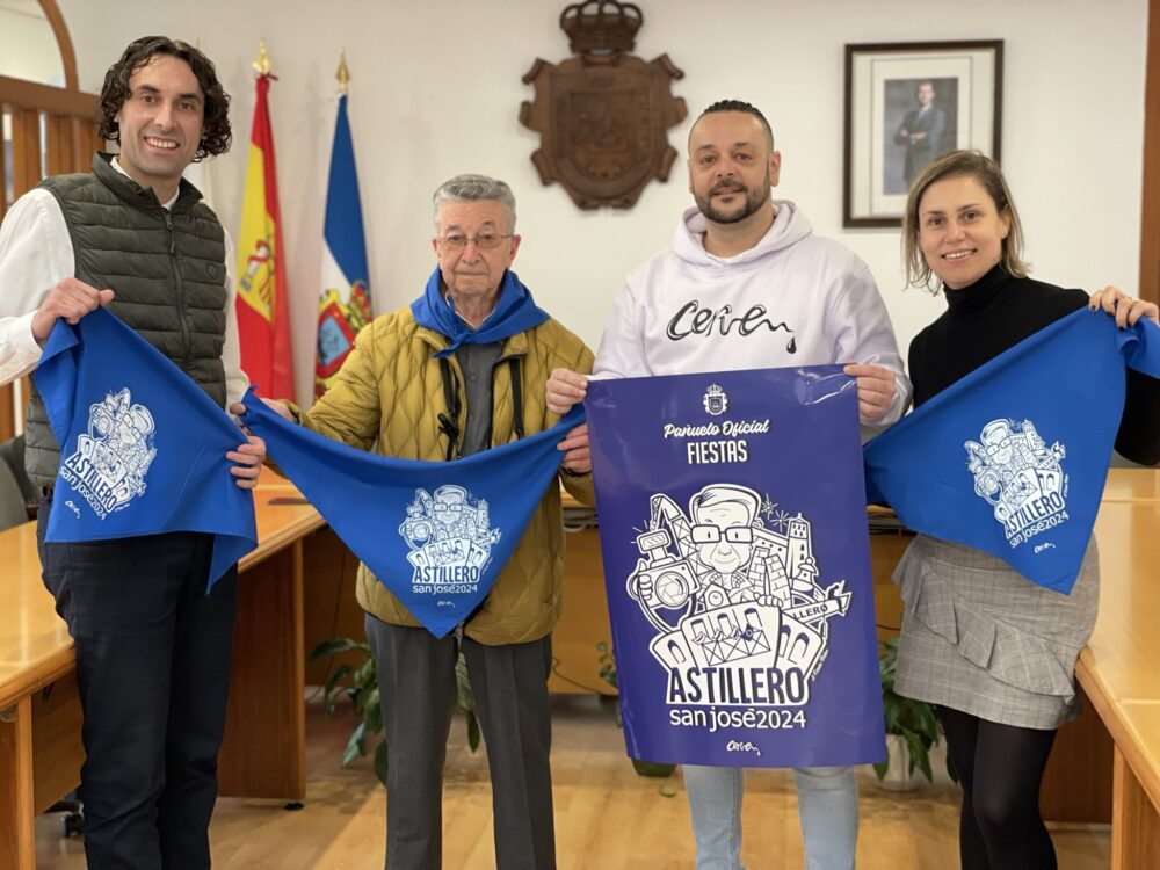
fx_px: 1743
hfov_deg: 36.8
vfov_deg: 28.0
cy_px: 435
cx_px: 580
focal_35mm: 52
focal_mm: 6
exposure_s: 1/50
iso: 200
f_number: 2
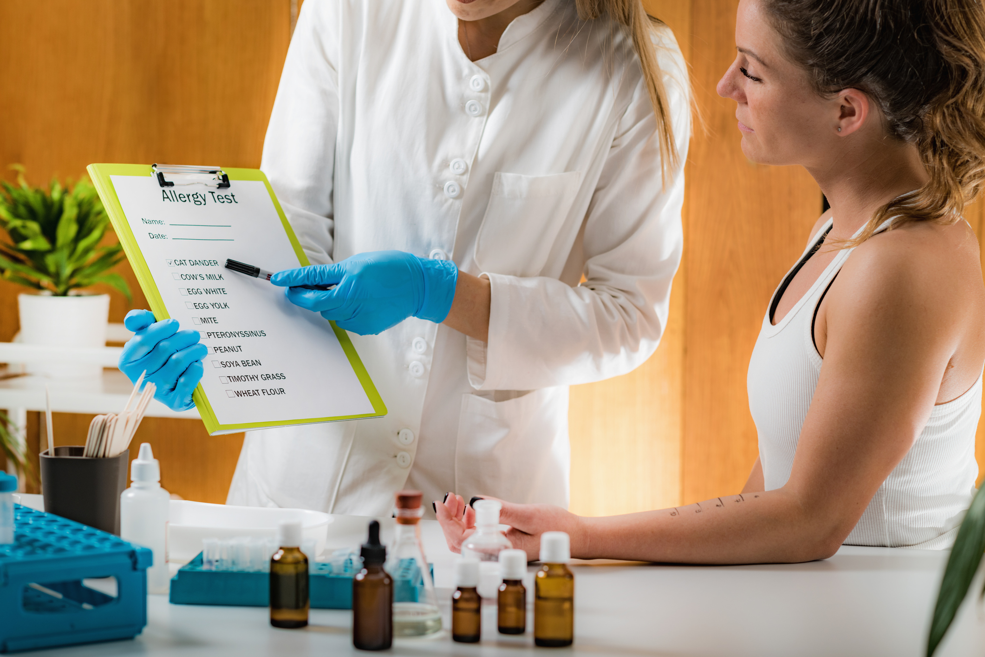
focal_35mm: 85
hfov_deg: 23.9
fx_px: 2326
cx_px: 492
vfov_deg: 16.1
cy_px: 328
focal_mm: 85
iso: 64
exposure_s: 1/200
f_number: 4
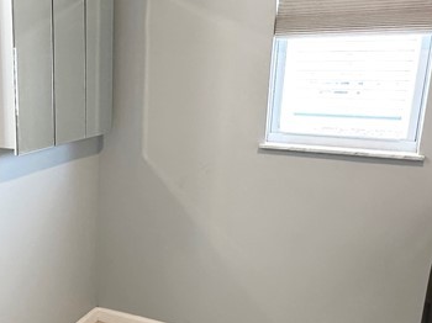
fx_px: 511
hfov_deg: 43.1
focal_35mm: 41
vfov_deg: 35.0
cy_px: 187
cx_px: 69
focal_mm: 2.22
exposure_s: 1/60
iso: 200
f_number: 2.2
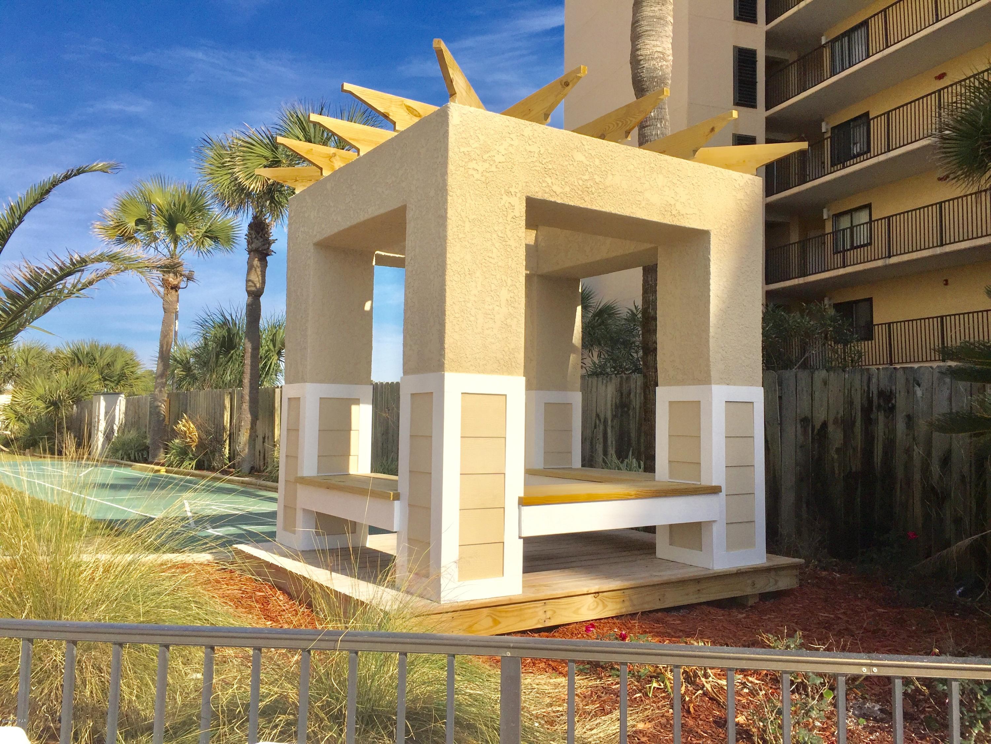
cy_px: 372
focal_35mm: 29
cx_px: 496
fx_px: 830
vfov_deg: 48.2
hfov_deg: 61.7
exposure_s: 1/3597
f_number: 2.2
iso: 32
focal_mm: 4.15
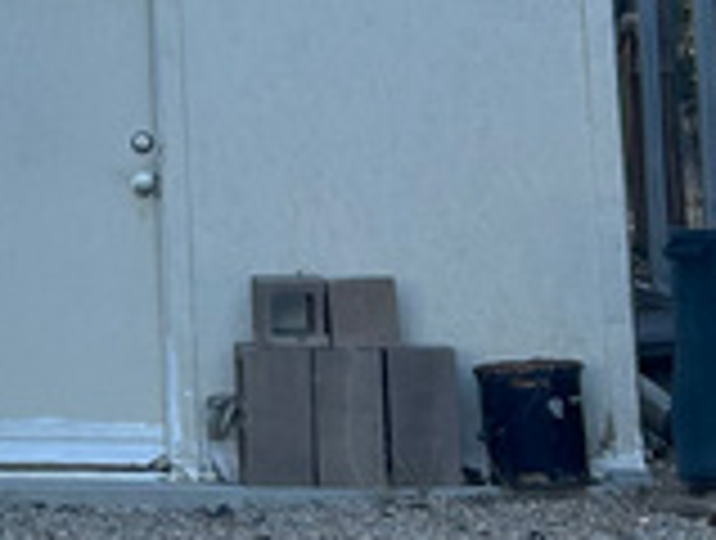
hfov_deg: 11.1
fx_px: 3462
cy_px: -81
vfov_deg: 8.8
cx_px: -500
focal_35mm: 167
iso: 50
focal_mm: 5.7
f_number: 1.5
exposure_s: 1/646
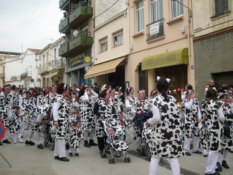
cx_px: 116
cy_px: 88
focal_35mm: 38
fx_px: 256
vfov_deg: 37.7
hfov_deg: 49.0
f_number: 2.8
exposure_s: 1/331
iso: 100
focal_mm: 8
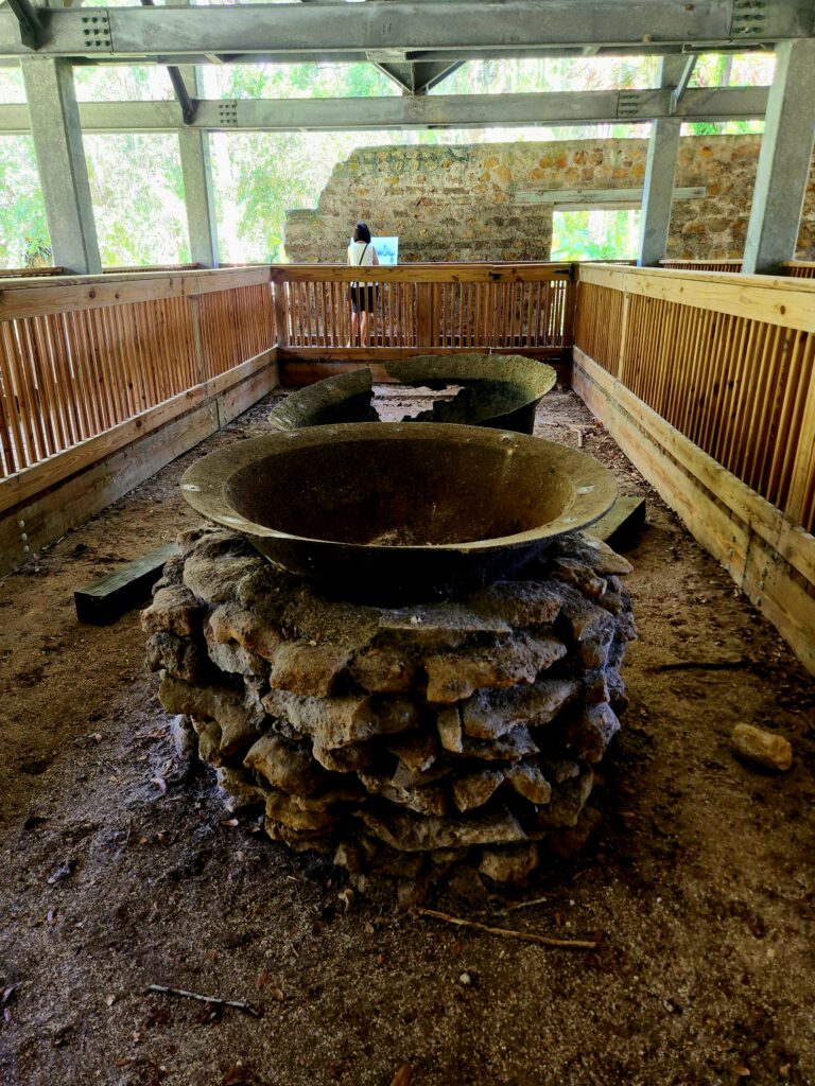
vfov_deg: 73.9
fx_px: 722
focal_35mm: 23
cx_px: 408
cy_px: 543
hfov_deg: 58.9
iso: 250
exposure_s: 1/60.2
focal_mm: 5.4
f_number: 1.8
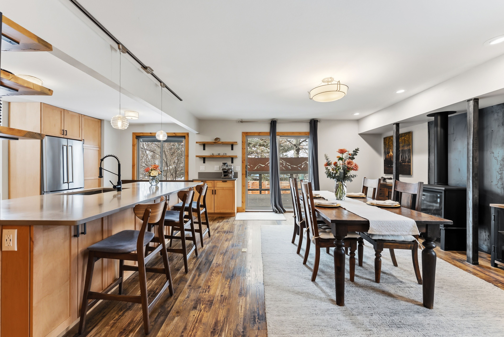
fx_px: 196
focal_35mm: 14
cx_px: 252
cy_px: 168
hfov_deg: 104.2
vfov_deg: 81.3
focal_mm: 14
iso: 250
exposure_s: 1/80
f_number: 7.1
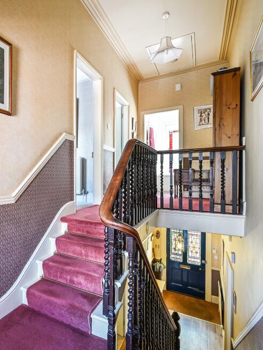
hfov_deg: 58.9
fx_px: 213
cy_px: 175
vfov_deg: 79.0
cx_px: 56
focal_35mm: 21
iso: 100
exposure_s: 1.3
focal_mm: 14
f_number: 9
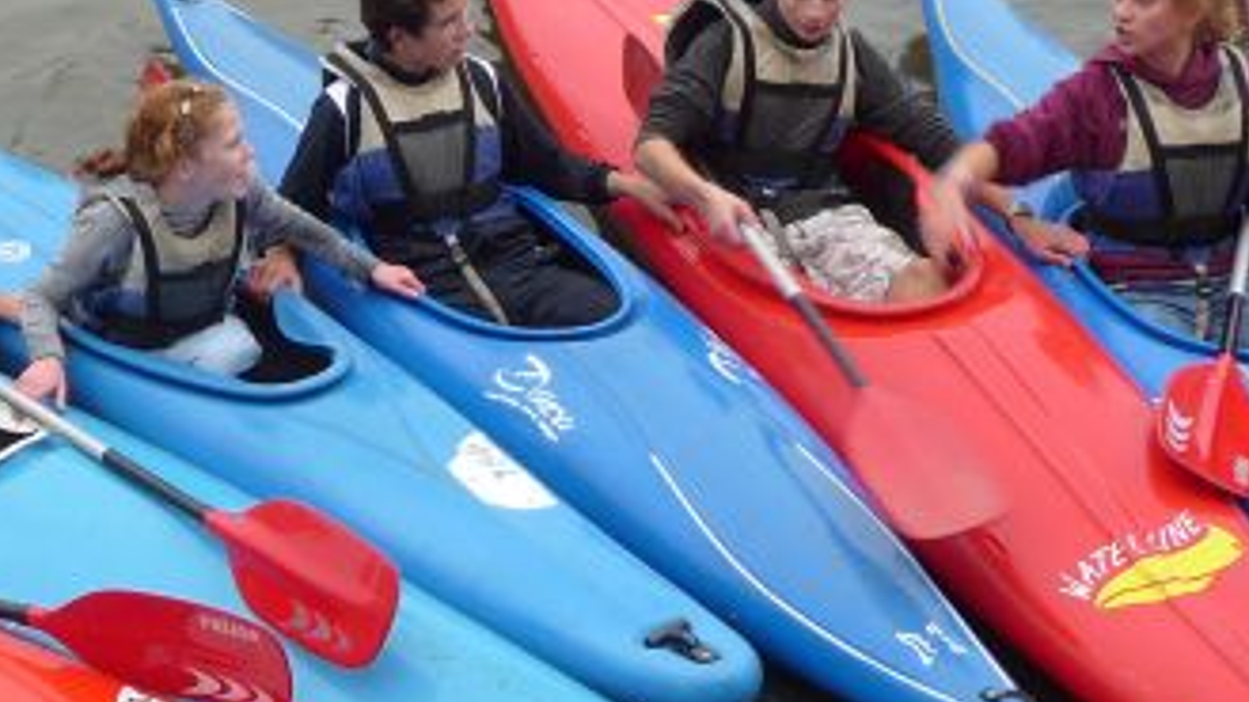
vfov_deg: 13.9
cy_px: 326
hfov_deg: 23.9
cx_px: 163
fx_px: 2881
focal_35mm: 87
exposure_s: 1/30
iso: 100
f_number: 3.4
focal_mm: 5
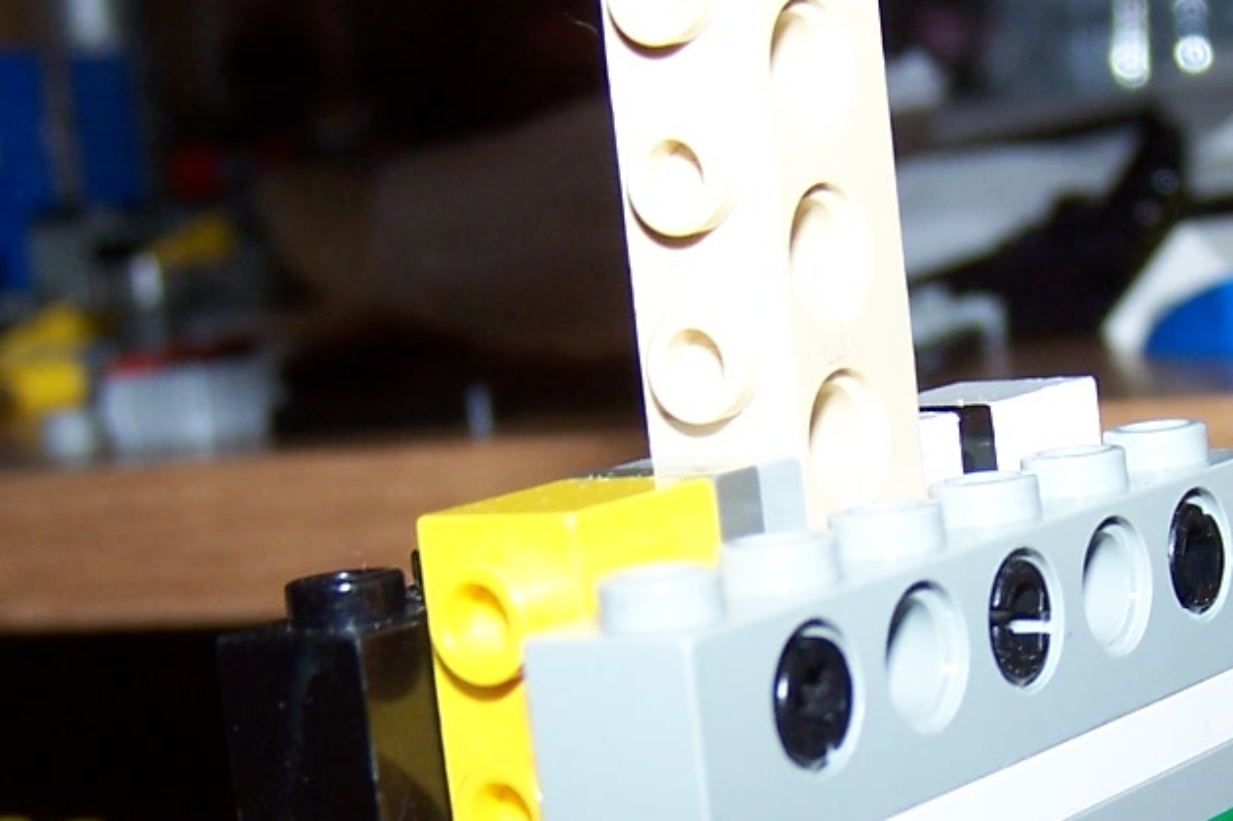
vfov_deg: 13.8
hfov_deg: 20.6
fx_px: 3355
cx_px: 934
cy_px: 732
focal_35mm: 98
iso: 80
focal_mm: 6.3
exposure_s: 1/60
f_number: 2.8
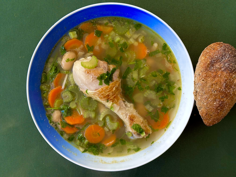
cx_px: 118
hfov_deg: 39.7
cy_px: 88
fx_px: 327
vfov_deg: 30.3
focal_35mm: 48
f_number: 1.78
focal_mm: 6.86
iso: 50
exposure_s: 1/146
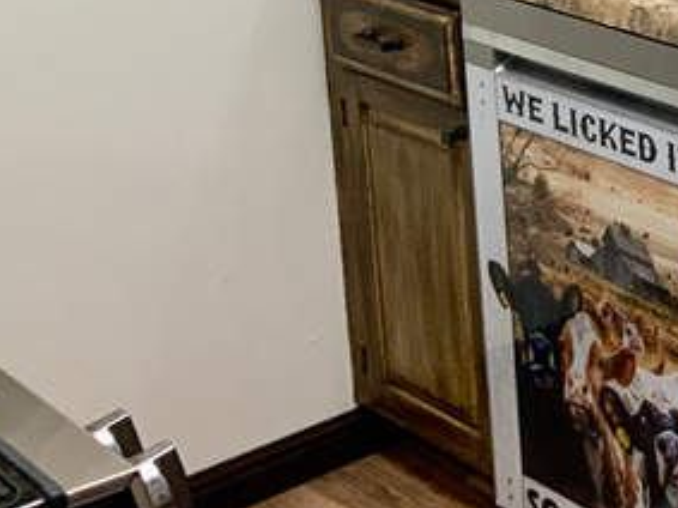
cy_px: -254
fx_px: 2056
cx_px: 1090
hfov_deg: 16.6
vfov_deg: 13.3
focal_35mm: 105
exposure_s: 1/60
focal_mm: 3
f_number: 1.8
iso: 32
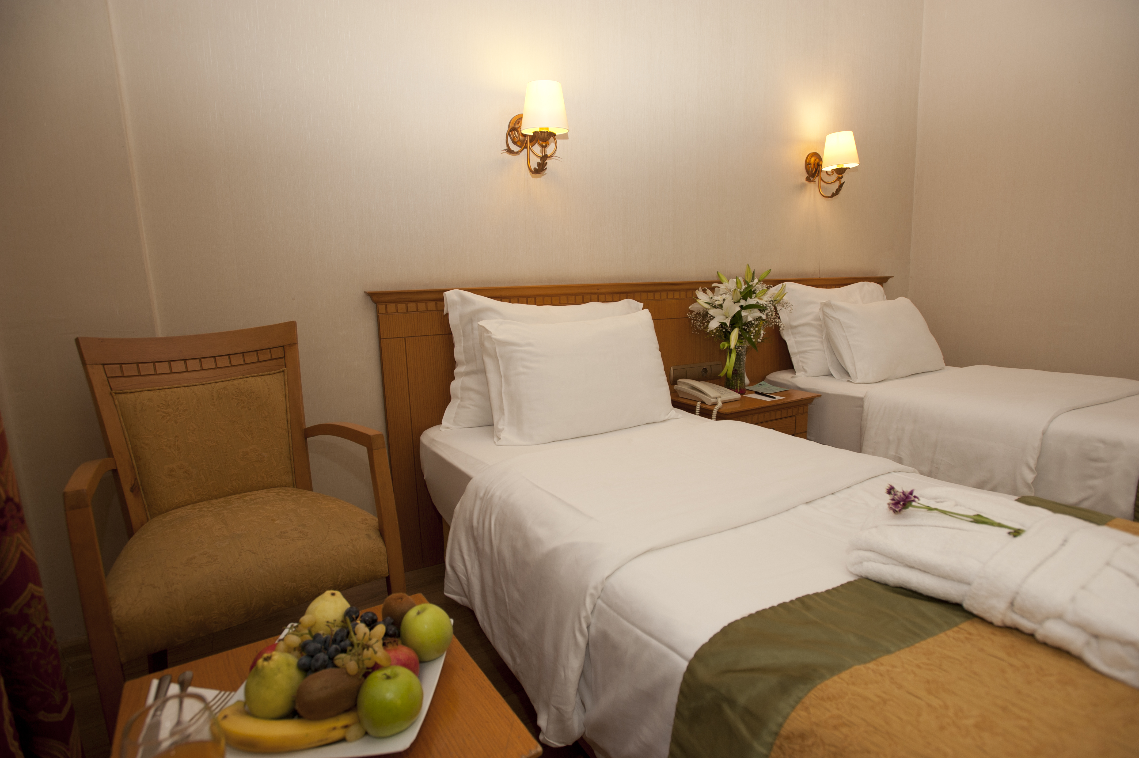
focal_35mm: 19
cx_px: 570
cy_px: 379
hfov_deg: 86.9
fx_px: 601
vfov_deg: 64.5
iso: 320
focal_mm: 19
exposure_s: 1/60
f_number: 5.6
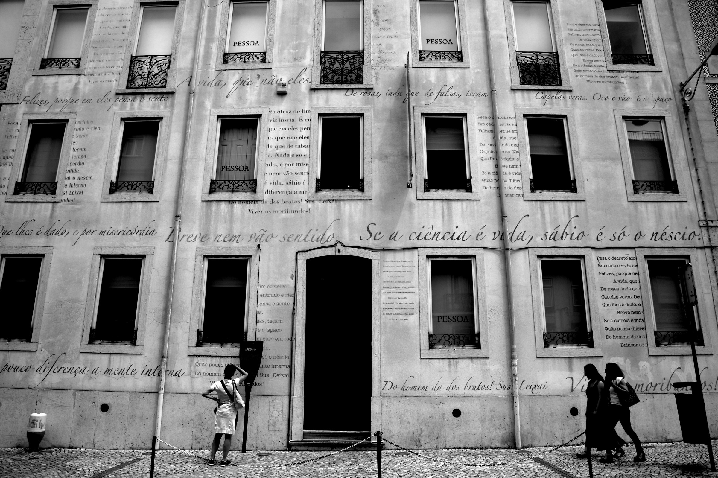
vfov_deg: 55.1
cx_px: 359
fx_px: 459
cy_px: 239
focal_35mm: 23
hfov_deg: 76.1
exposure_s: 1/125
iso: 100
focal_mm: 24
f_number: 14
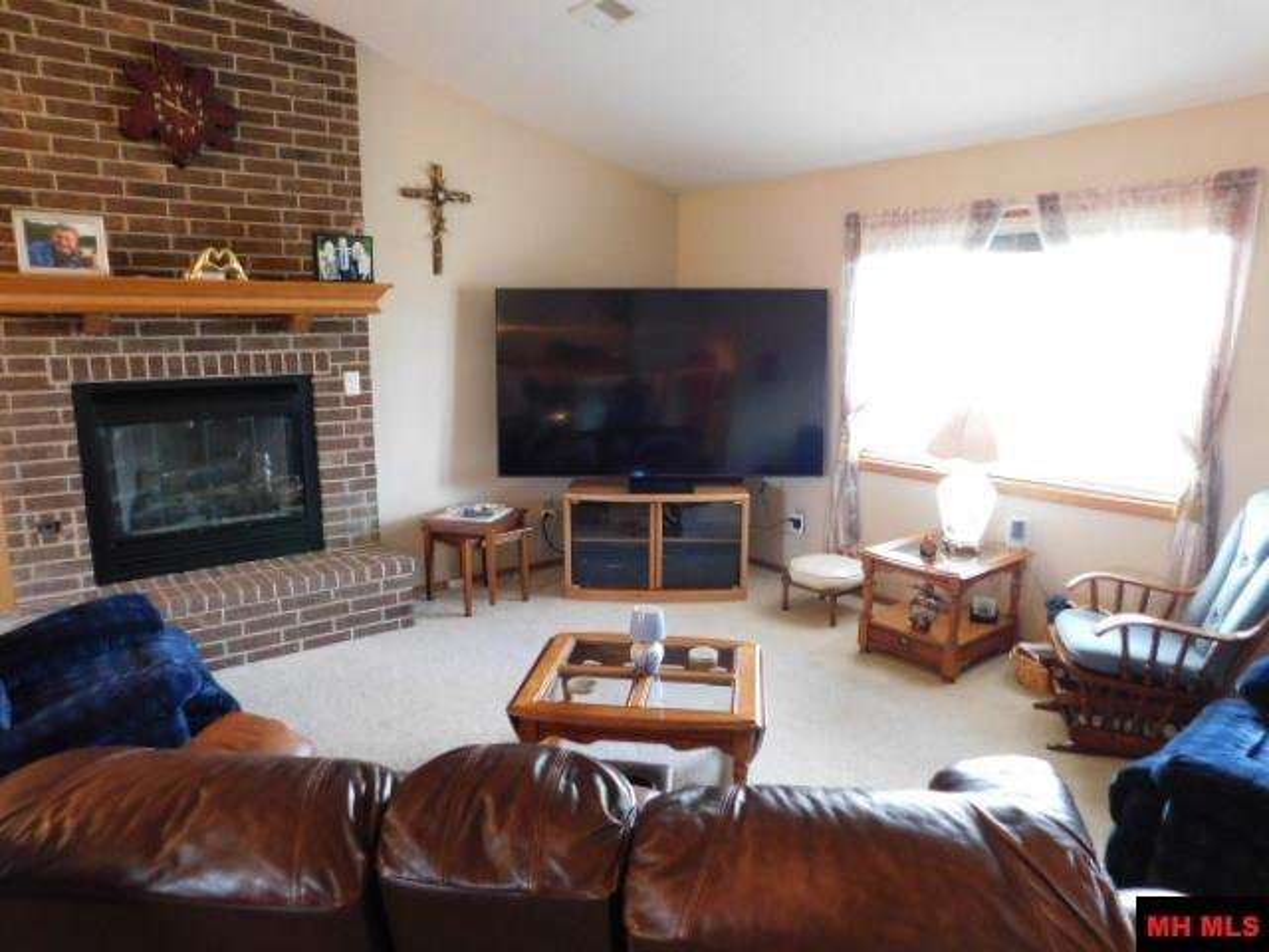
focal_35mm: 23
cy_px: 476
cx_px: 634
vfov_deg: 58.9
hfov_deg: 73.9
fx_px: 843
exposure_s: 1/10
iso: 400
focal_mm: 4
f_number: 3
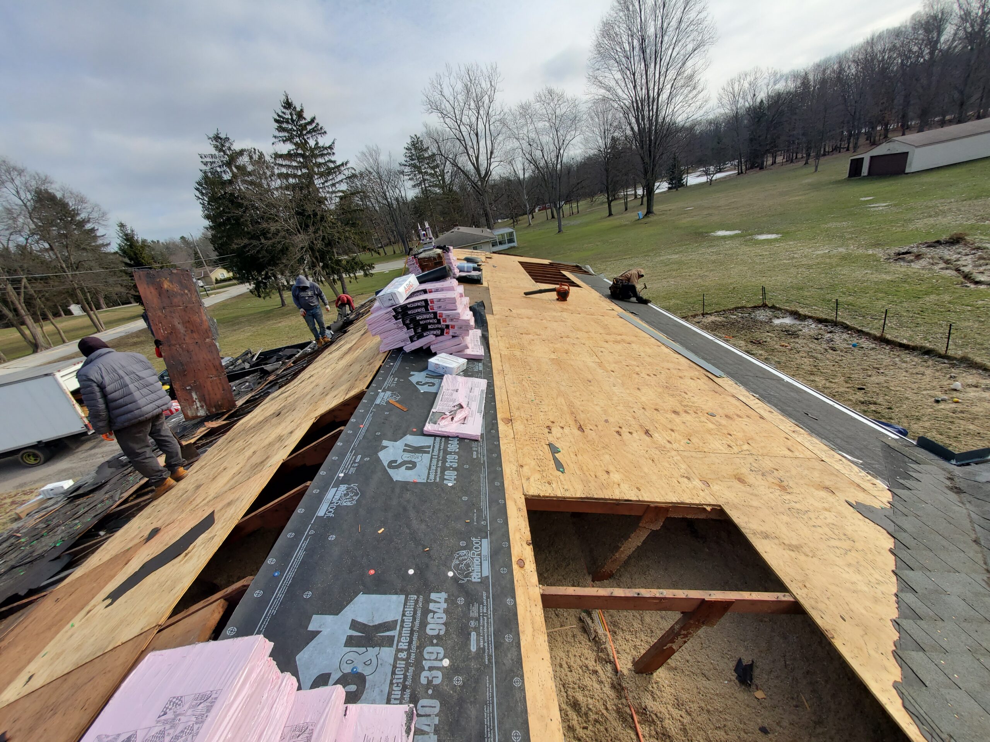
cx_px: 495
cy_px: 371
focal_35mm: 13
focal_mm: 1.8
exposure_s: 1/926
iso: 50
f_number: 2.2
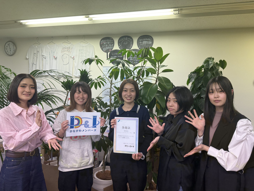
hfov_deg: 71.6
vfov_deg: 56.8
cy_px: 96
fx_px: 176
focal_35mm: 24
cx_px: 127
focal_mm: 6.76
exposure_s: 1/100
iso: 100
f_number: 1.78
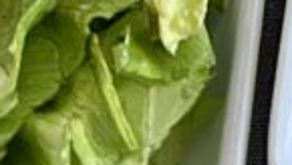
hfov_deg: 10.1
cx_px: 556
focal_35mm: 200
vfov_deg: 5.7
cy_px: -320
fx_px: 1551
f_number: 1.5
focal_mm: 5.7
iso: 400
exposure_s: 1/60
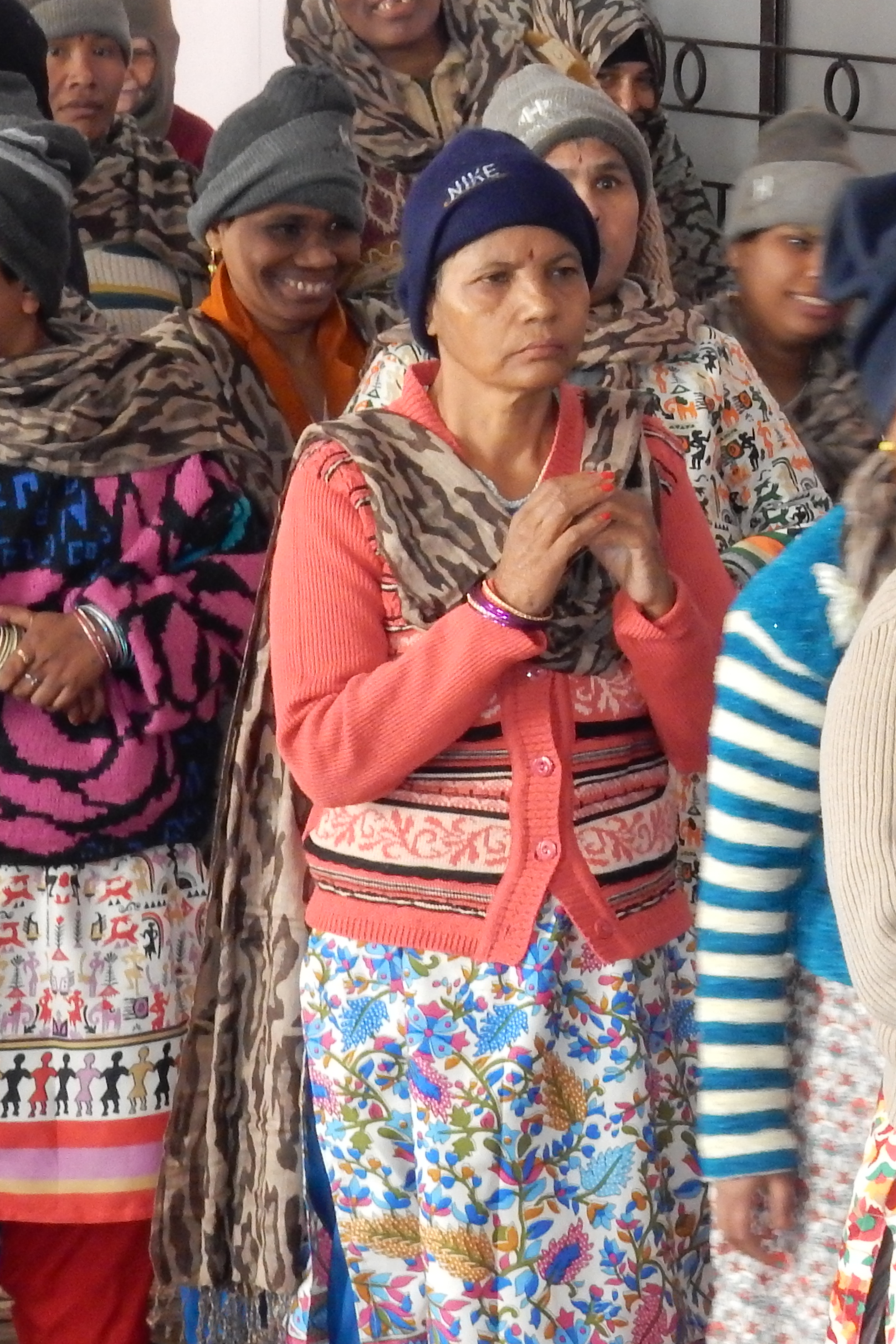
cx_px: 1140
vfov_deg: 12.4
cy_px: 546
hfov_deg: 8.2
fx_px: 6196
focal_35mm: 166
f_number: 5
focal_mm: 14.9
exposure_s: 1/30
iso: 720
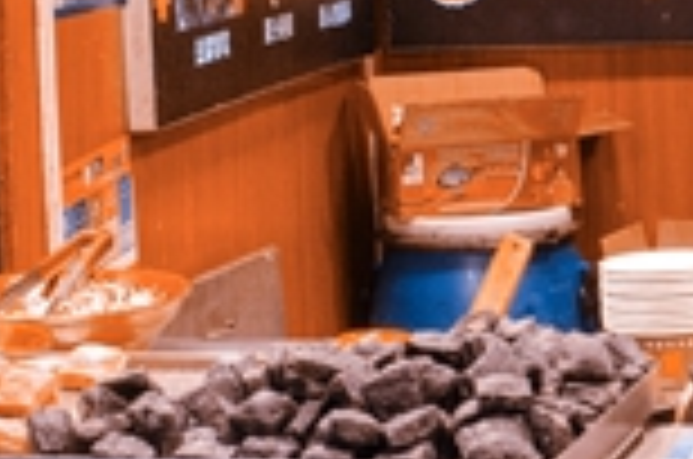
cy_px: 130
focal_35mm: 140
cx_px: 976
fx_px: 2689
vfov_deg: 9.7
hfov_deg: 13.9
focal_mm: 18
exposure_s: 1/100
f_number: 6.3
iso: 900
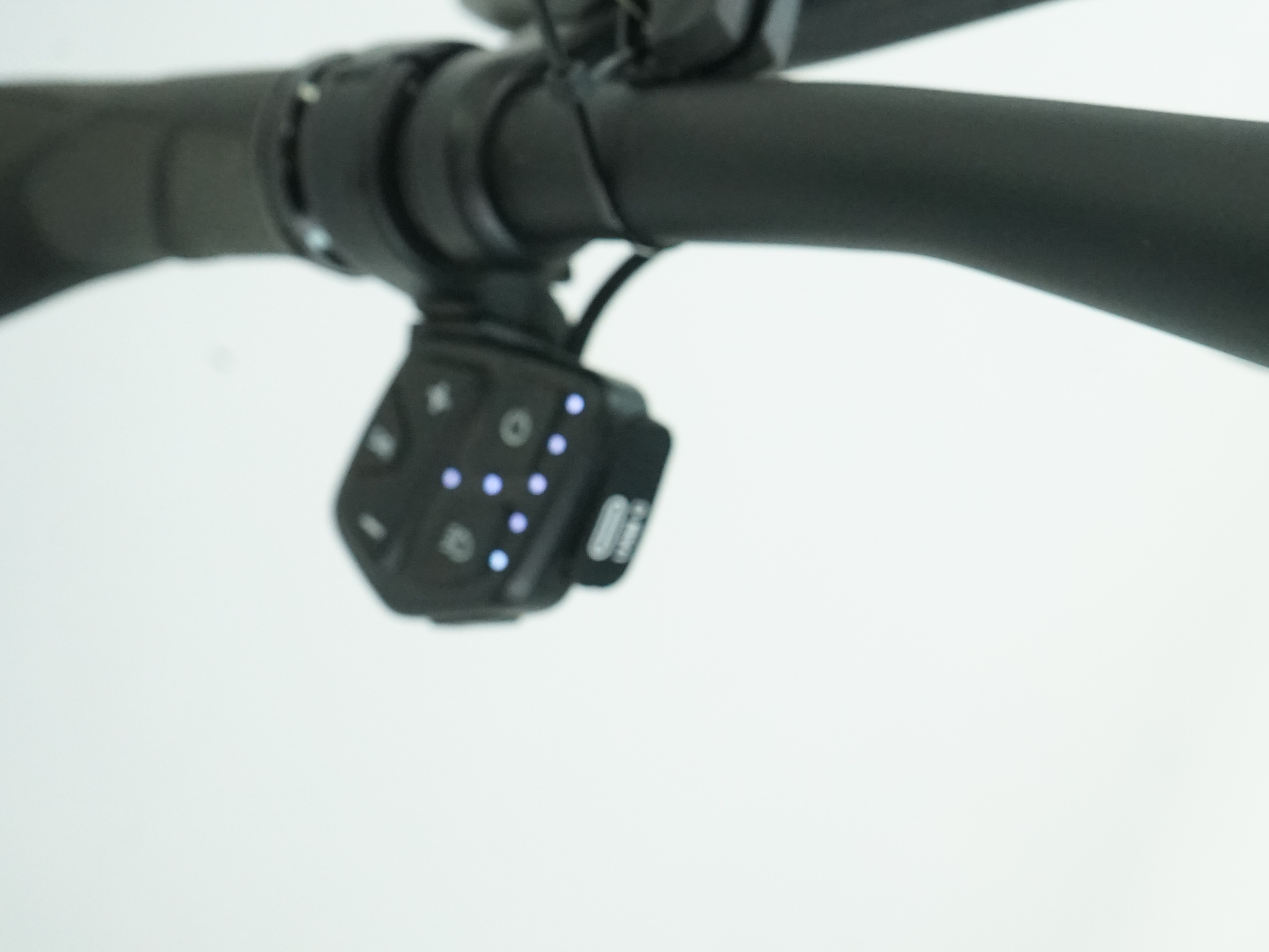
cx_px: 1197
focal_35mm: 69
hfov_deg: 27.0
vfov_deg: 21.3
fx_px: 2530
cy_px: 560
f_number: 7.1
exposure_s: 1/200
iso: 3200
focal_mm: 38
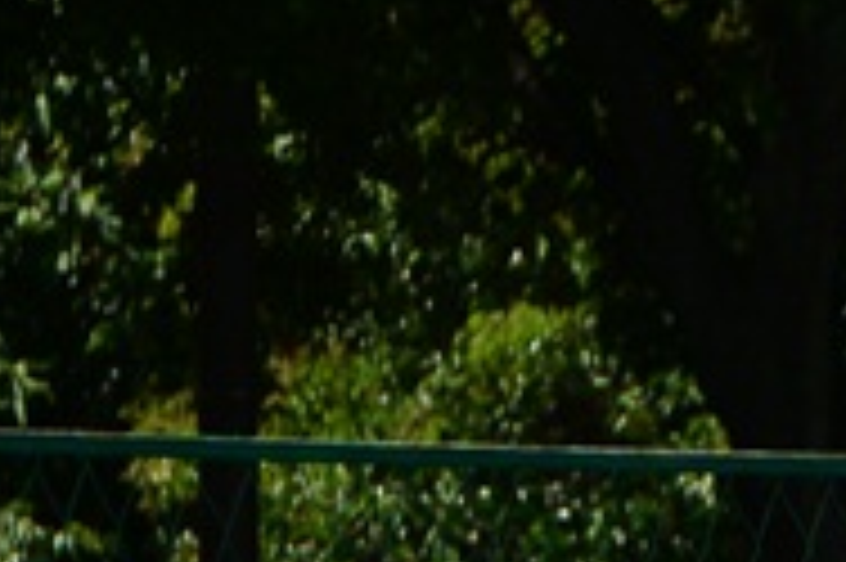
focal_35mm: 491
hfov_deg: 4.2
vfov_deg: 2.8
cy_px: 827
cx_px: 1584
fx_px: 11528
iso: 200
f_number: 5.6
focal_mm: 90
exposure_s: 1/1250
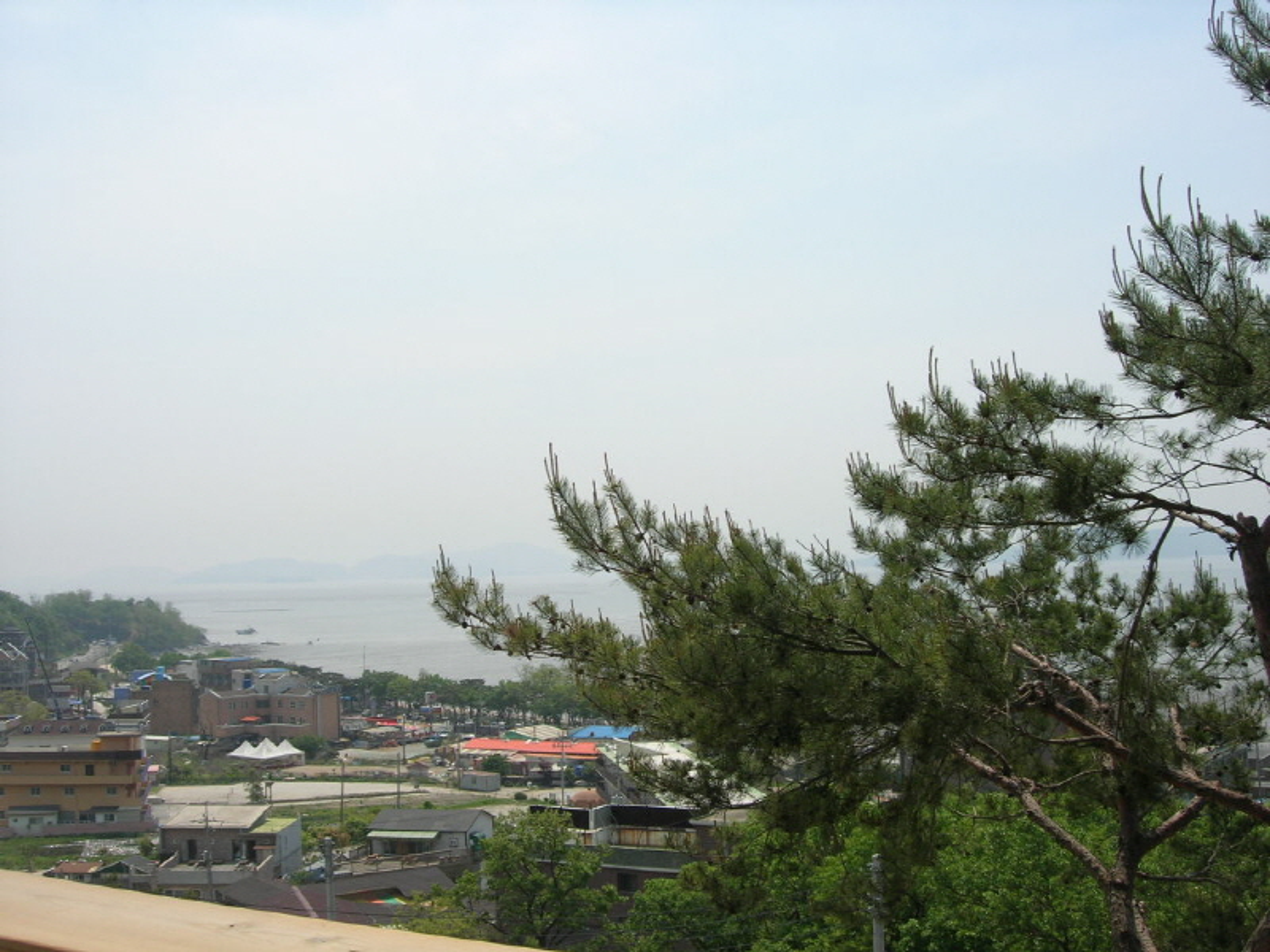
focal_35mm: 41
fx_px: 1504
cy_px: 476
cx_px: 635
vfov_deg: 35.1
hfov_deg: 45.8
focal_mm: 8.5
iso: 64
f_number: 4.9
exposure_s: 1/820
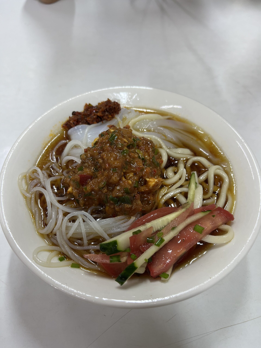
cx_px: 130
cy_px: 174
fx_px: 261
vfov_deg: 67.3
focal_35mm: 26
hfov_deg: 53.1
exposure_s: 1/100
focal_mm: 5.1
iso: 100
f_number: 1.6
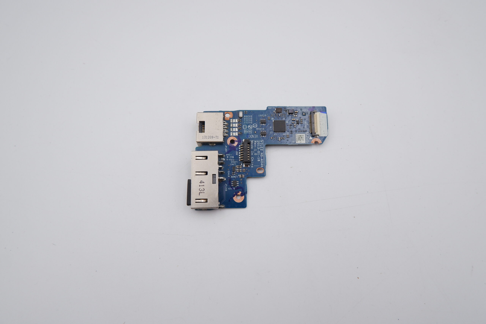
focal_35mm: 23
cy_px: 162
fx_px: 310
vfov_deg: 55.1
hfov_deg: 76.1
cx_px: 243
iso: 800
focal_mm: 15
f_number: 5.6
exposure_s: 1/420
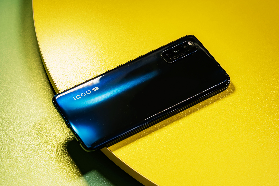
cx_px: 140
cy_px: 93
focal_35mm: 105
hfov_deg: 19.5
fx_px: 814
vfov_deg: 13.0
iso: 160
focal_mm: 105
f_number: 9
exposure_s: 1/25
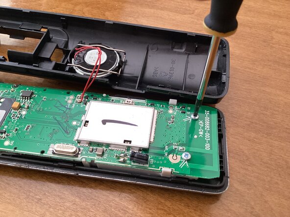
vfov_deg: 45.4
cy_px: 108
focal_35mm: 31
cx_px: 145
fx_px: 260
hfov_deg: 58.4
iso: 320
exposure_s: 1/33
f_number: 2.4
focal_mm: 3.3
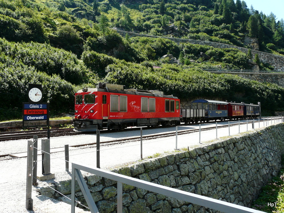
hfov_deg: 63.4
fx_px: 230
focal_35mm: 28
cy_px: 106
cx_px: 142
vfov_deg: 49.7
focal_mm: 4.6
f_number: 4.5
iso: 100
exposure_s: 1/200
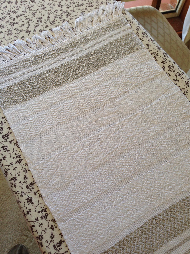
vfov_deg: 55.4
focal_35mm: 33
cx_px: 95
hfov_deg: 42.9
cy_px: 127
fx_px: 242
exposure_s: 1/60
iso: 64
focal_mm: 4.12
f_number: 2.4
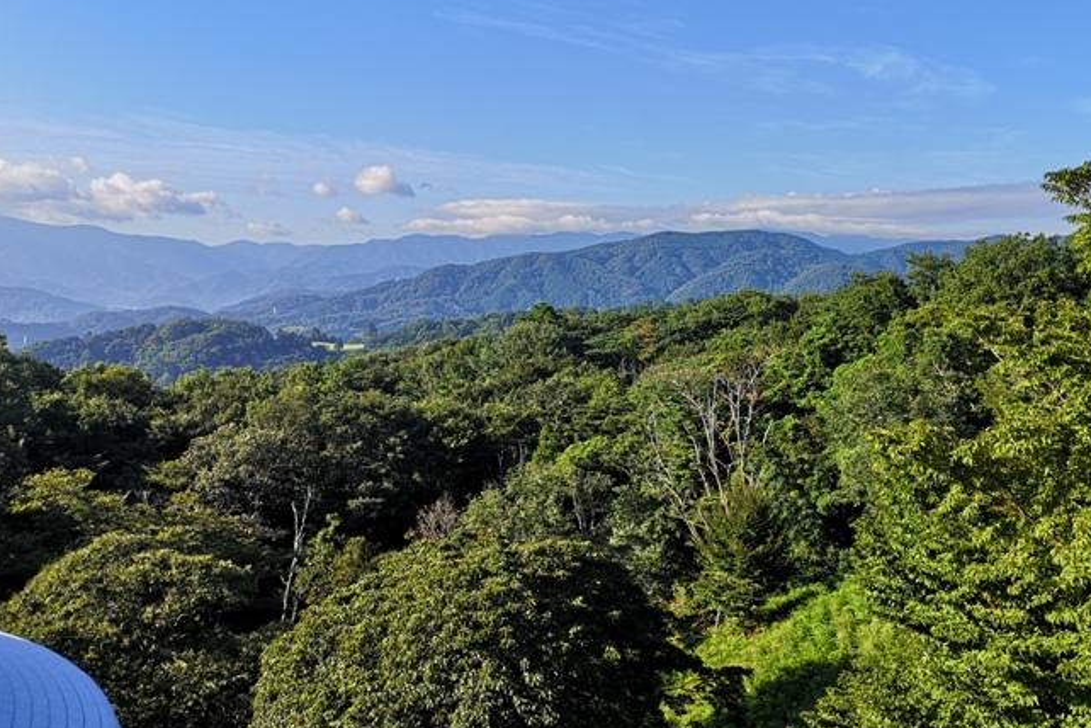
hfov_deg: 54.1
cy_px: 265
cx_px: 647
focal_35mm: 35
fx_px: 1061
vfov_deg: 37.6
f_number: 1.8
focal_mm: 3.95
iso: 50
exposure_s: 1/1862
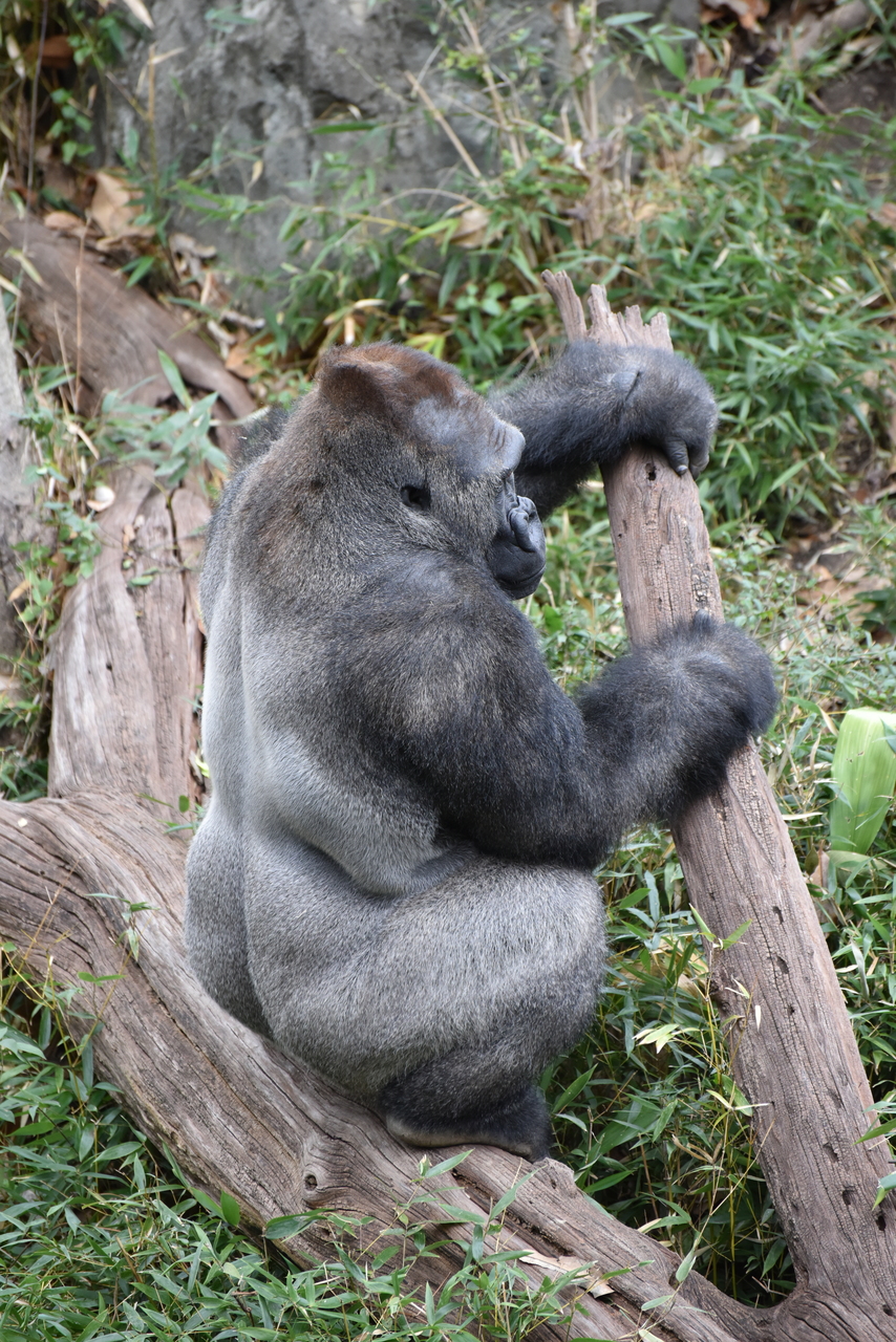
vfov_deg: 10.5
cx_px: 448
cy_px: 671
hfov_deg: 7.0
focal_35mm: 195
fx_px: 7275
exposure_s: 1/400
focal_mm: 195
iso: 1600
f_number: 5.3
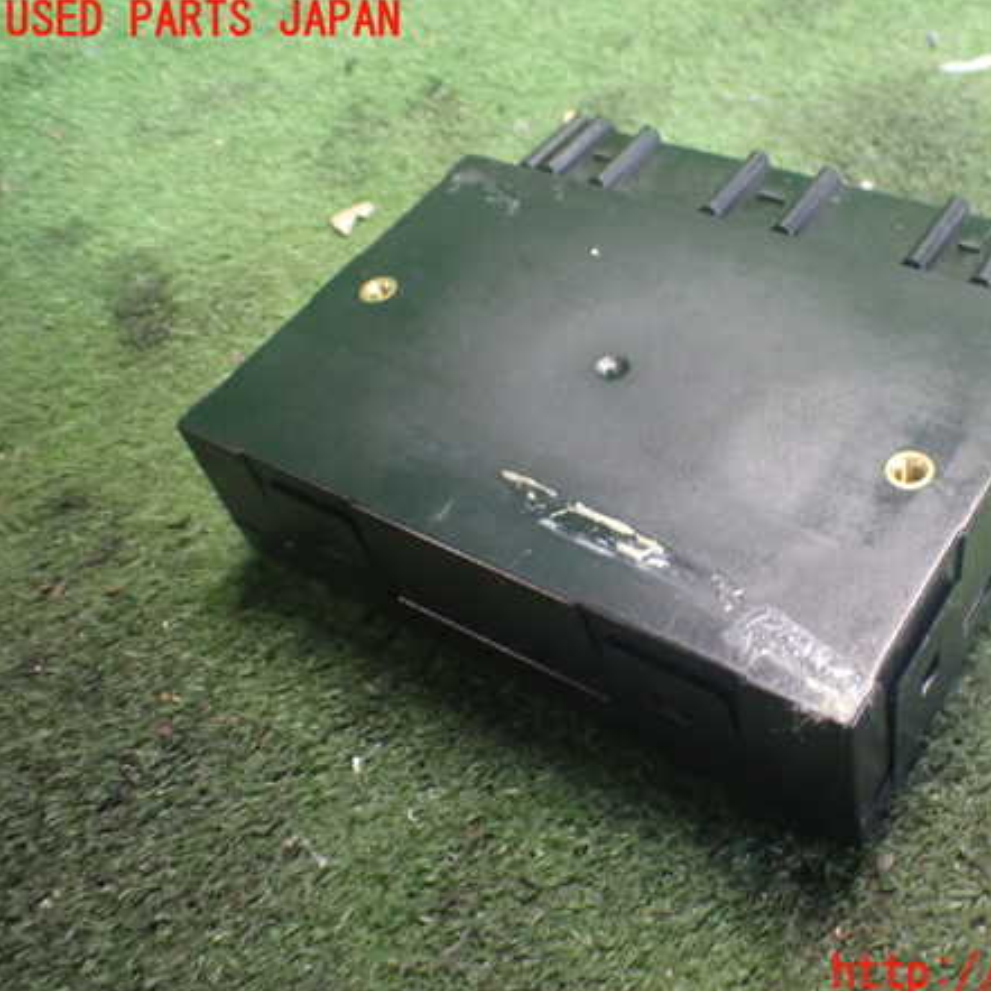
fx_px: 1166
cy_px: 498
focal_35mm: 36
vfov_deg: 46.0
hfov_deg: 45.3
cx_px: 666
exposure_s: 1/30
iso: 800
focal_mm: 5.4
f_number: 2.3
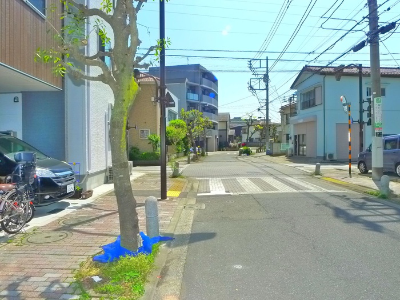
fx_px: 347
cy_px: 150
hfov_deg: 60.0
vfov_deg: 46.8
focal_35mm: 30
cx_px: 200
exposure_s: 1/800
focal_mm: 6.4
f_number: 4
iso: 400
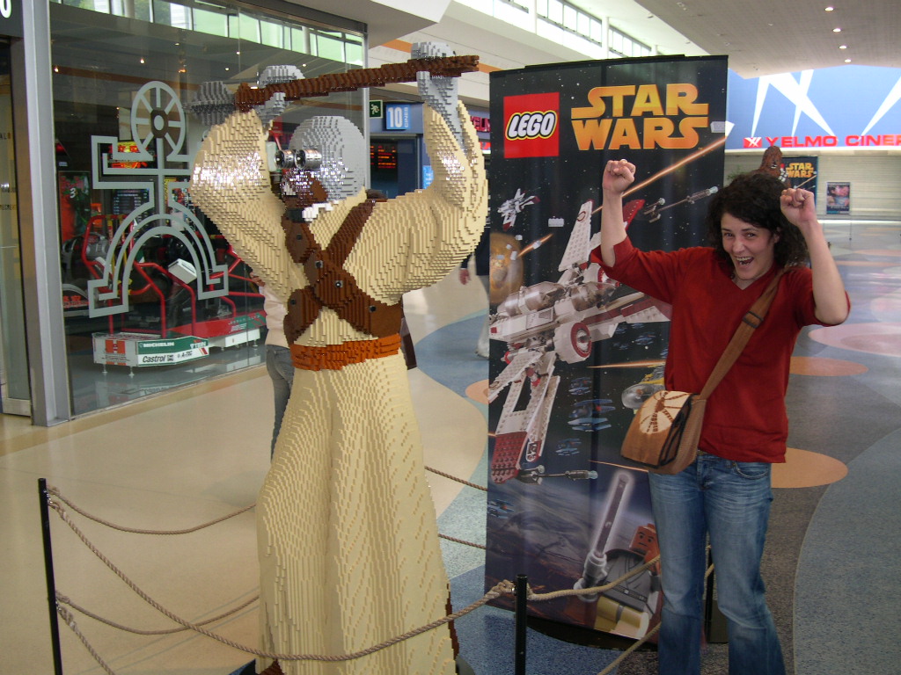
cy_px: 338
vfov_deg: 37.7
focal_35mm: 38
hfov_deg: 49.0
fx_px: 989
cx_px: 450
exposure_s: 1/30
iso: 100
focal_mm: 8
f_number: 2.8
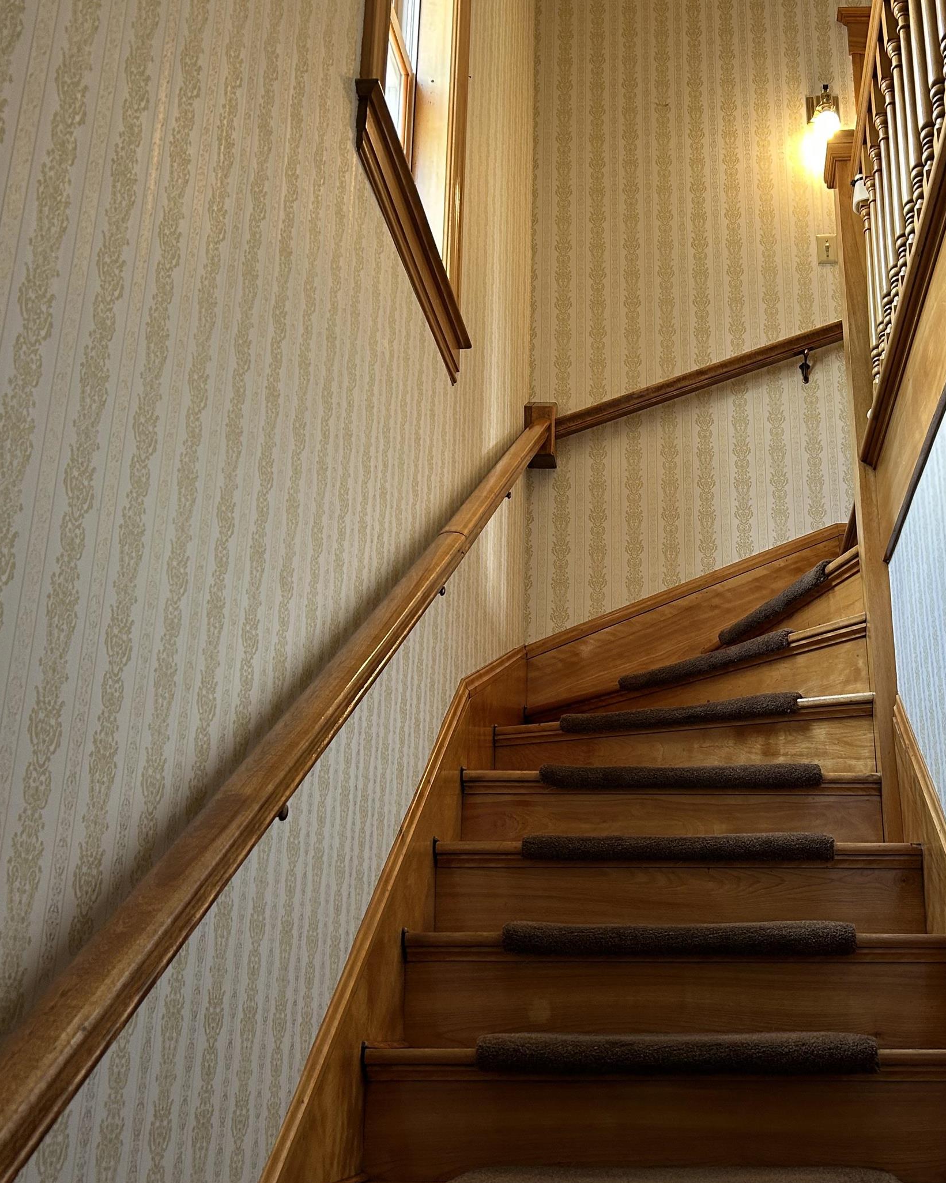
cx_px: 672
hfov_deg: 38.4
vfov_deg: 47.9
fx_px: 1330
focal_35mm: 38
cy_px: 562
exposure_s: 1/60
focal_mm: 5.7
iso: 100
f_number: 1.5
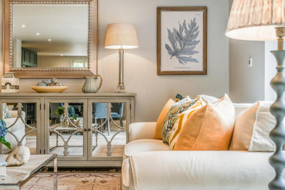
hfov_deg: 39.6
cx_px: 142
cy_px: 95
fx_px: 396
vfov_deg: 27.0
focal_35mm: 50
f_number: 4.5
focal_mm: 50
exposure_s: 1/50
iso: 100
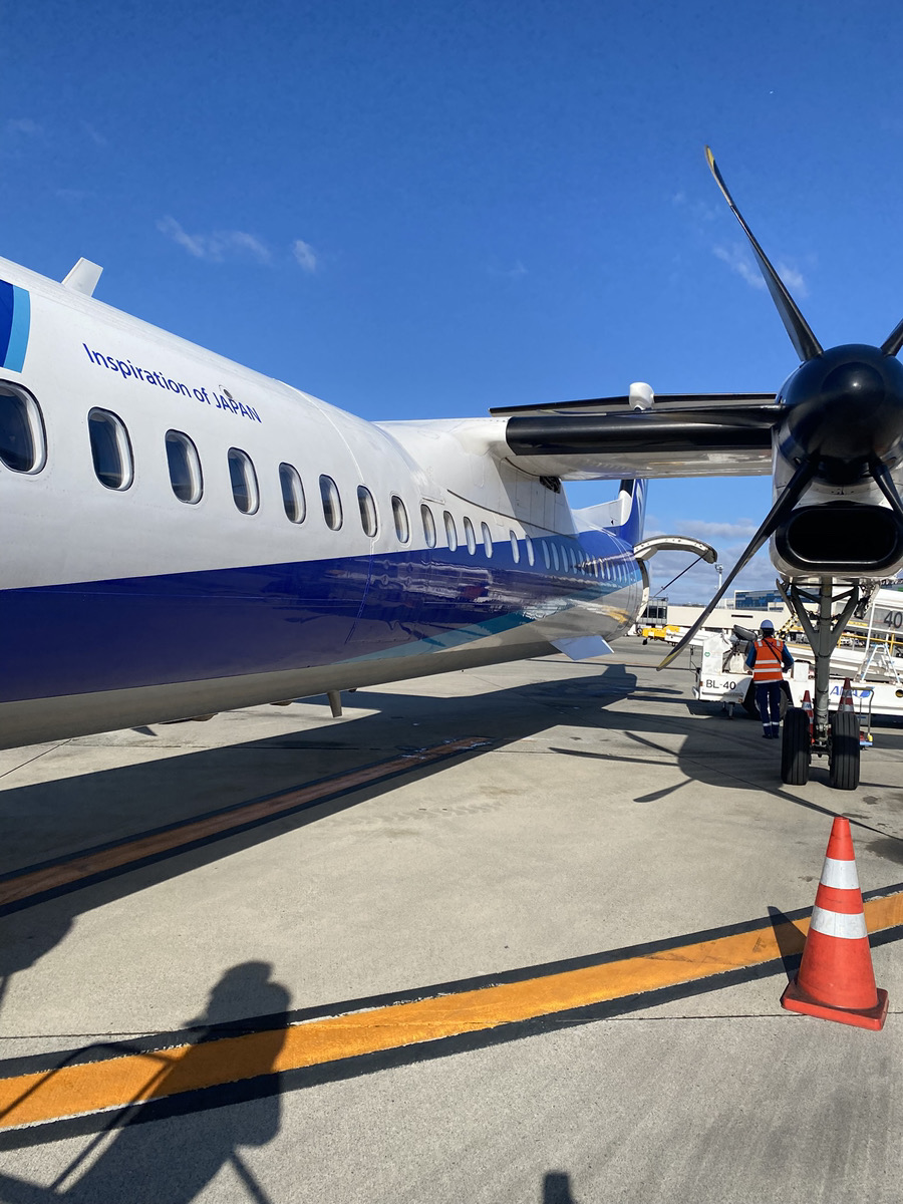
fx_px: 904
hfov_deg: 53.1
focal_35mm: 26
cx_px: 452
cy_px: 602
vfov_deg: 67.3
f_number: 1.8
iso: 32
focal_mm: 4.25
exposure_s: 1/3984
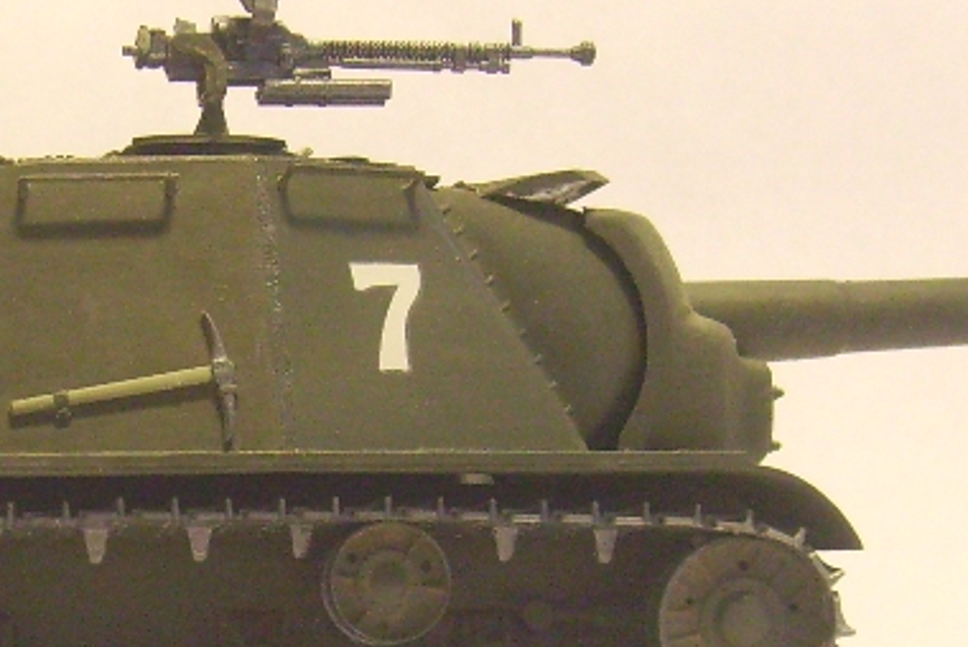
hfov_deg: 20.3
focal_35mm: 98
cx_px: 61
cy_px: 594
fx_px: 2637
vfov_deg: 13.8
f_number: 2.8
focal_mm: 5.8
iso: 120
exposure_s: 1/45
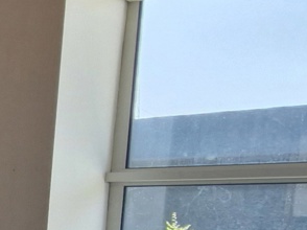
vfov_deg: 15.9
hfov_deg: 18.8
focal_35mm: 85
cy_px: 350
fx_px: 753
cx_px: -217
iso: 50
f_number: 2.2
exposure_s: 1/100
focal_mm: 1.74
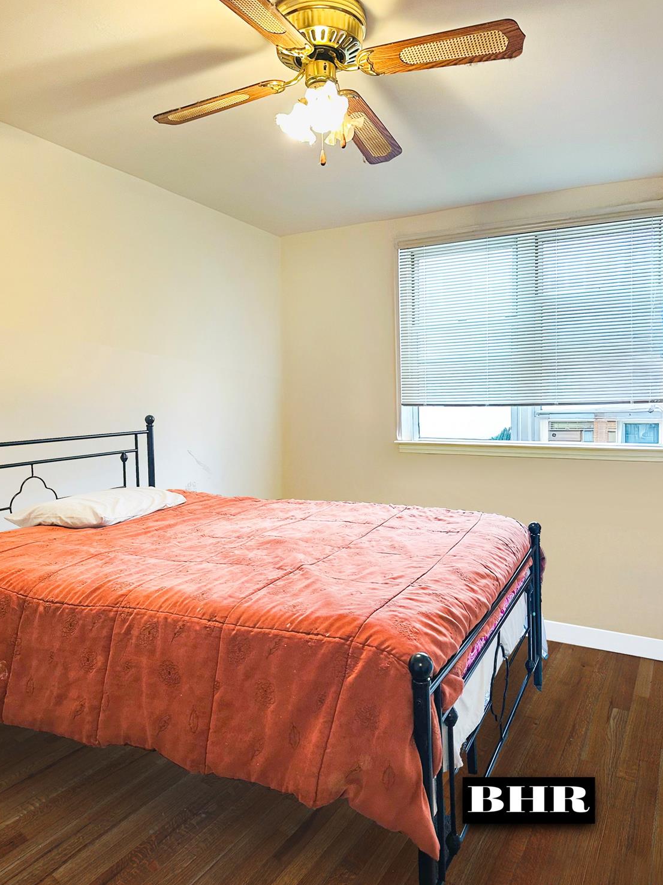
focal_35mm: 25
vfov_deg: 69.4
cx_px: 331
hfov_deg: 54.9
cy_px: 441
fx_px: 639
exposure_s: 1/60
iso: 200
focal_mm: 6.86
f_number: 1.78
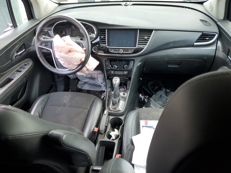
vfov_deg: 53.1
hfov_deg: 67.3
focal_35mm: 26
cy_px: 86
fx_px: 174
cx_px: 116
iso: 57
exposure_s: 1/120
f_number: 1.5
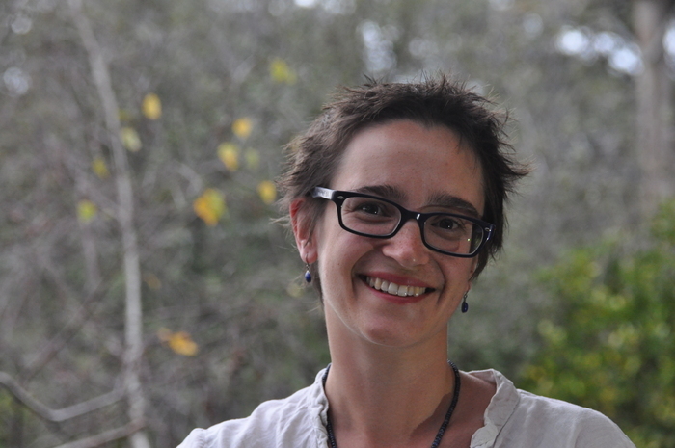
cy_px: 224
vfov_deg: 9.1
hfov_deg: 13.7
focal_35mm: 150
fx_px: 2809
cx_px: 338
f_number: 5.6
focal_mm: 100
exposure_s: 1/30
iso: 1400
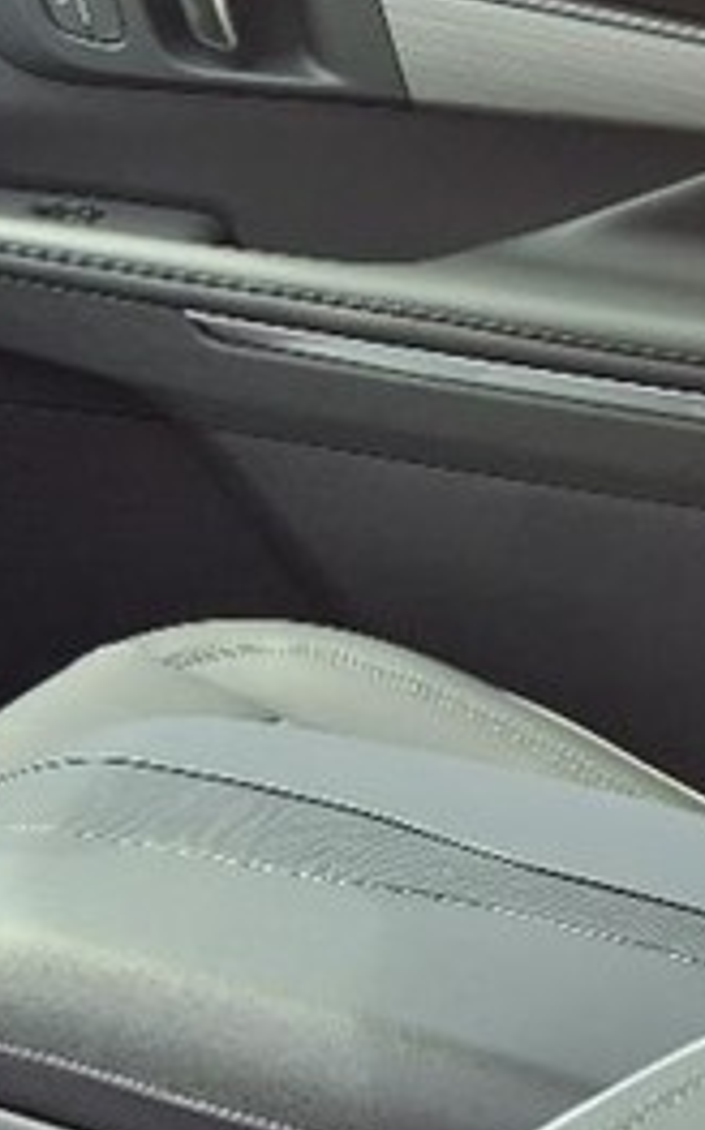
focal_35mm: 87
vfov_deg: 23.6
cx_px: -950
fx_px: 2679
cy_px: 859
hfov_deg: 12.2
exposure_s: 1/196
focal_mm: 3.58
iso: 40
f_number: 1.9
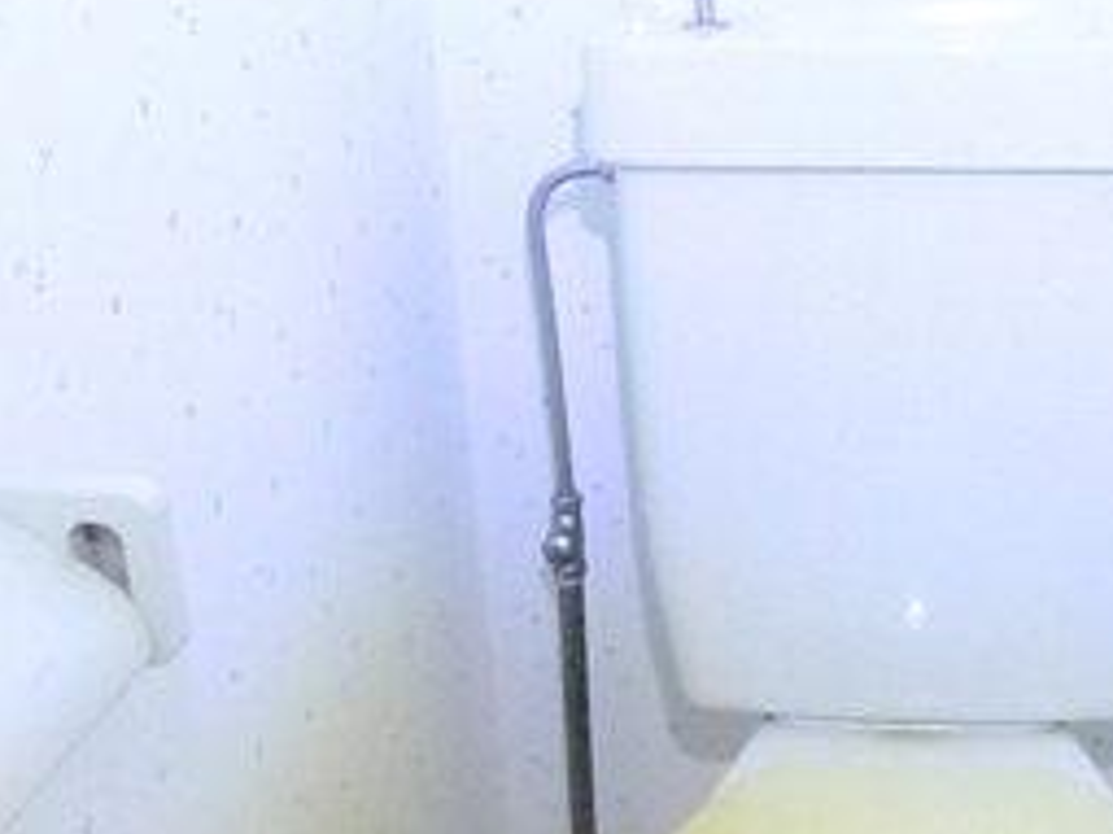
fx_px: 2121
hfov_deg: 29.1
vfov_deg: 22.2
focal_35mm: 66
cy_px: 550
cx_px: 788
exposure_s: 1/125
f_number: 2.5
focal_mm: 5.1
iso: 1600
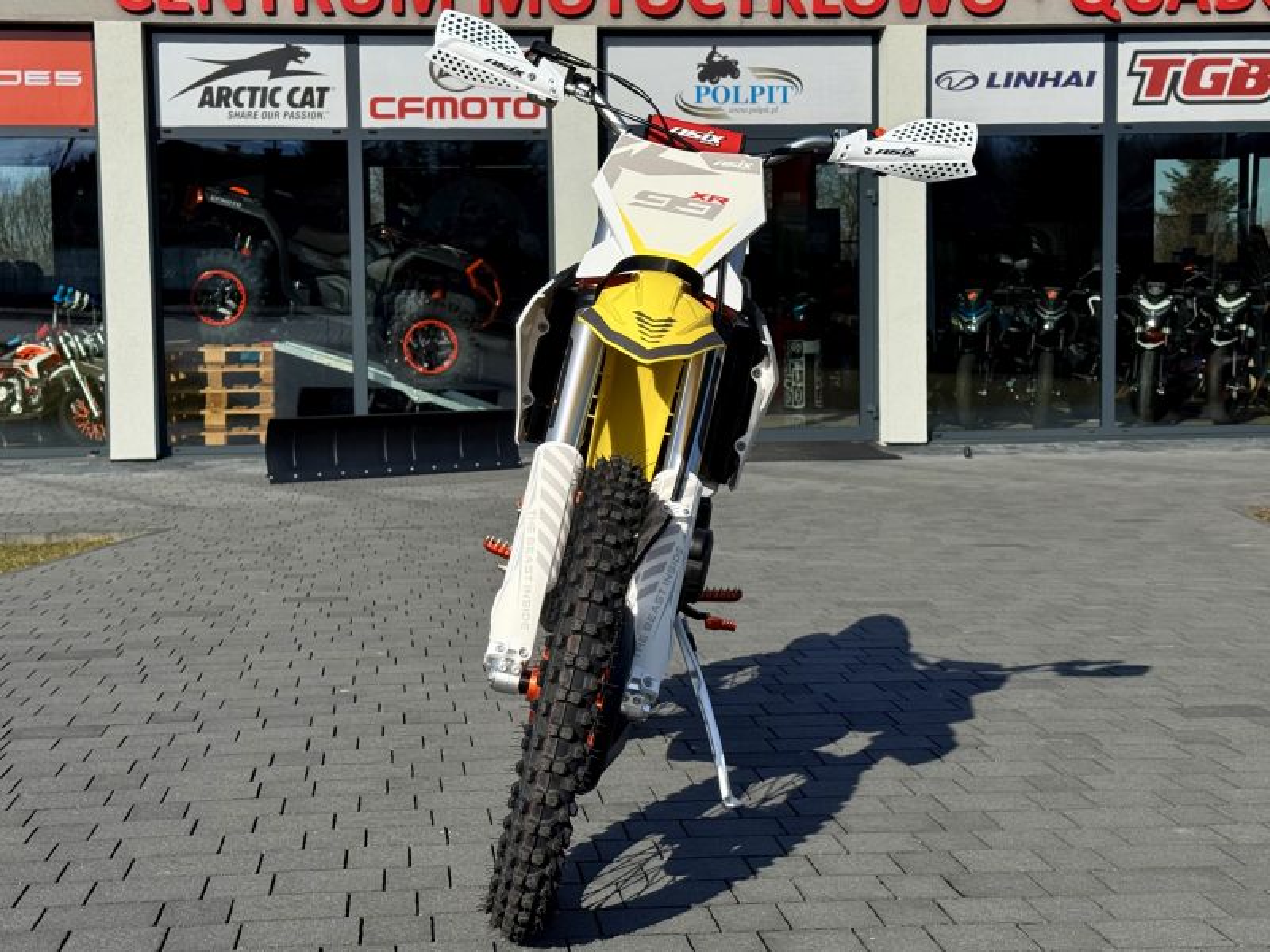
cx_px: 635
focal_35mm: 48
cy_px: 476
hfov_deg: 39.7
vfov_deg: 30.3
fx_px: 1761
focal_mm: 6.76
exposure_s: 1/8772
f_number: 1.78
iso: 64
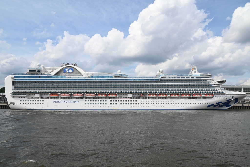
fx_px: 167
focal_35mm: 24
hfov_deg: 73.7
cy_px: 84
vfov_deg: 53.2
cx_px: 125
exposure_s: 1/250
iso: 100
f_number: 8
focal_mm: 24
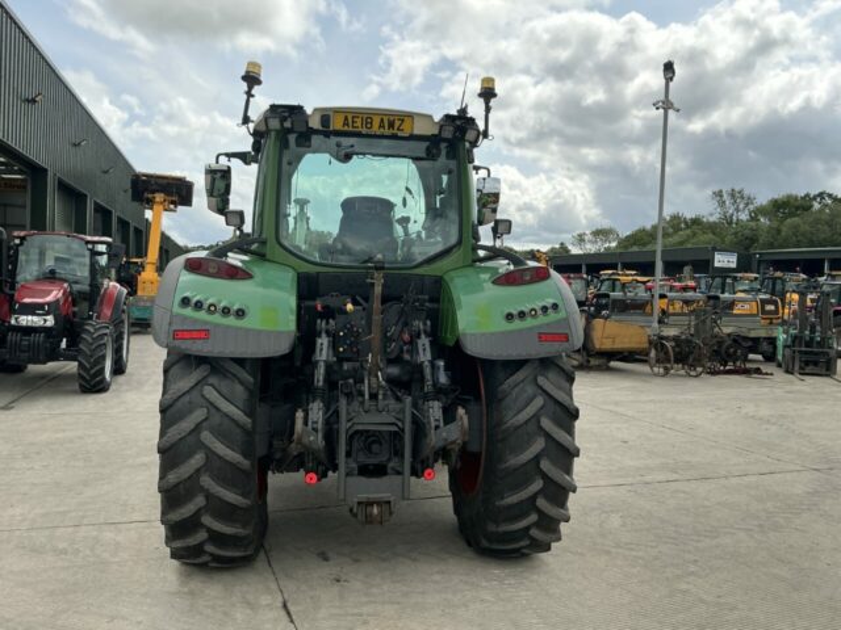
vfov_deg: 49.7
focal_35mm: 28
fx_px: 680
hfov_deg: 63.4
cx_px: 420
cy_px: 315
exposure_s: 1/2227
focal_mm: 3
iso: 25
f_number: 1.8
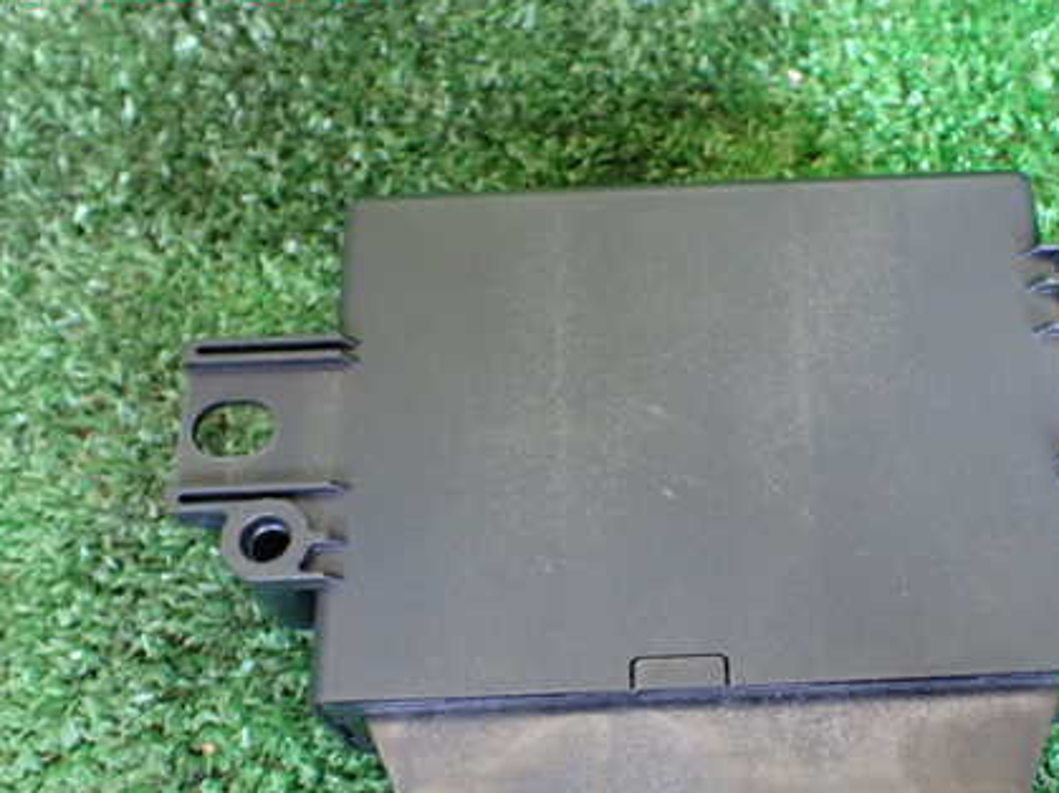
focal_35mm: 43
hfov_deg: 43.4
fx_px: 1315
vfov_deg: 33.3
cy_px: 518
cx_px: 677
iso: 800
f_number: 2.3
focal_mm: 5.4
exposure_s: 1/50
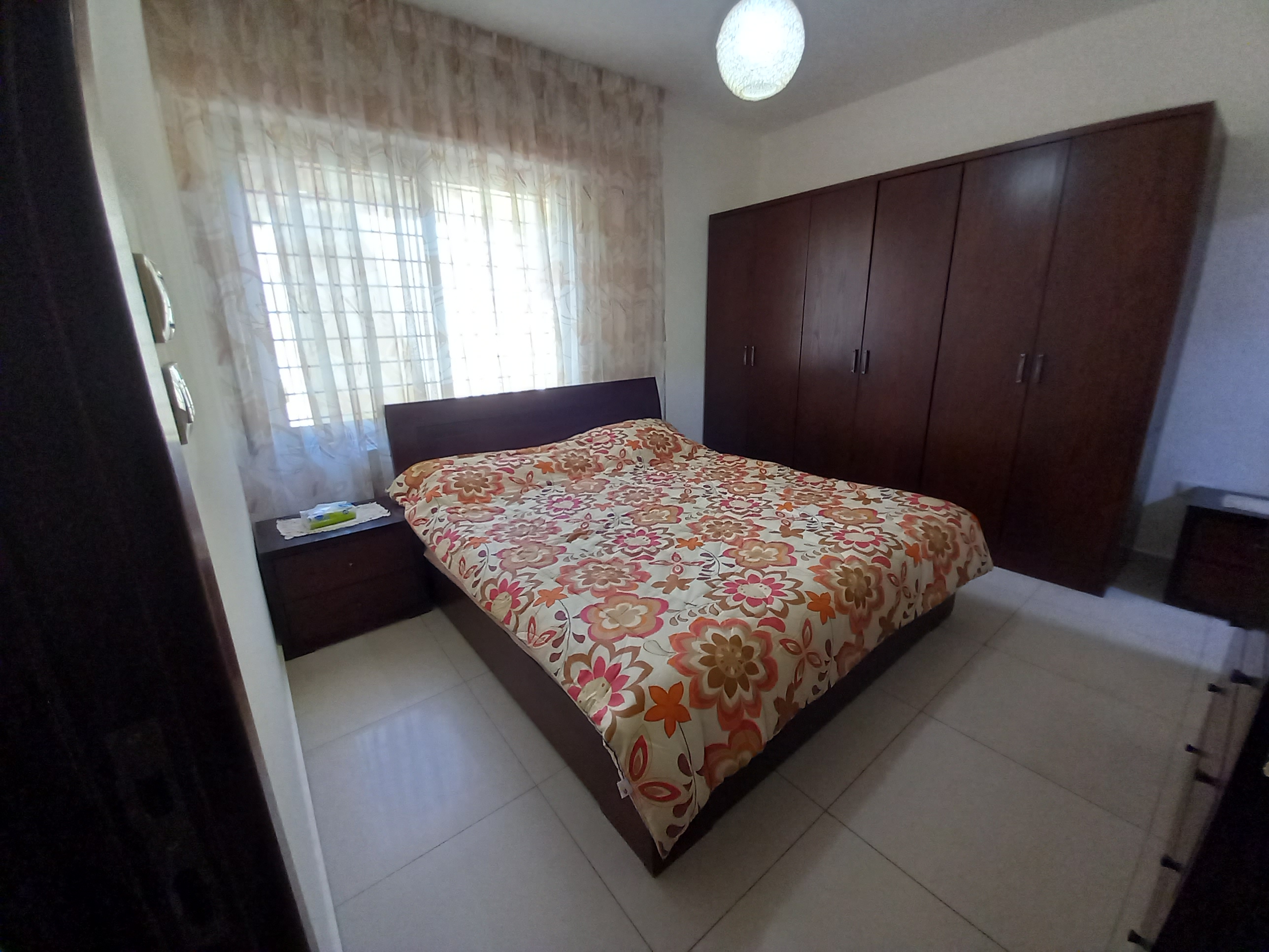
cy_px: 476
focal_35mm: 13
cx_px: 634
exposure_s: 1/50
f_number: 2.2
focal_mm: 1.13
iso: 200
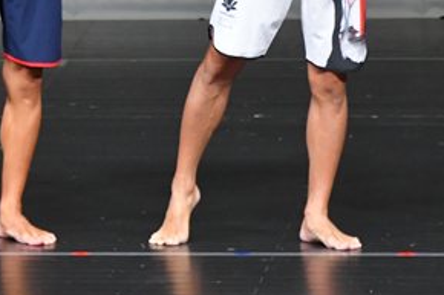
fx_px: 9885
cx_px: -79
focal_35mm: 802
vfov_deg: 1.7
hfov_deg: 2.6
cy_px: -49
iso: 4000
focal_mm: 200
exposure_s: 1/400
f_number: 5.6
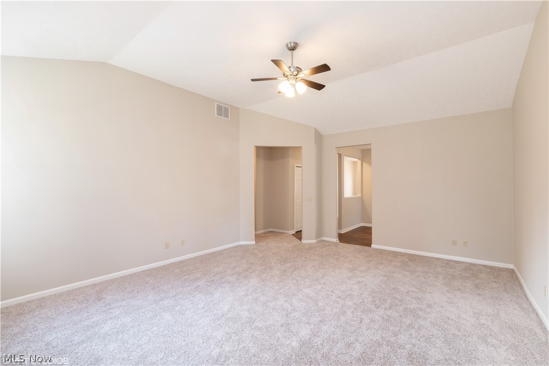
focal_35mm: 15
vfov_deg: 77.3
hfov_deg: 100.4
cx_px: 274
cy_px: 183
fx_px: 229
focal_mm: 15
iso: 200
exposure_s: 1/1.67
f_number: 8
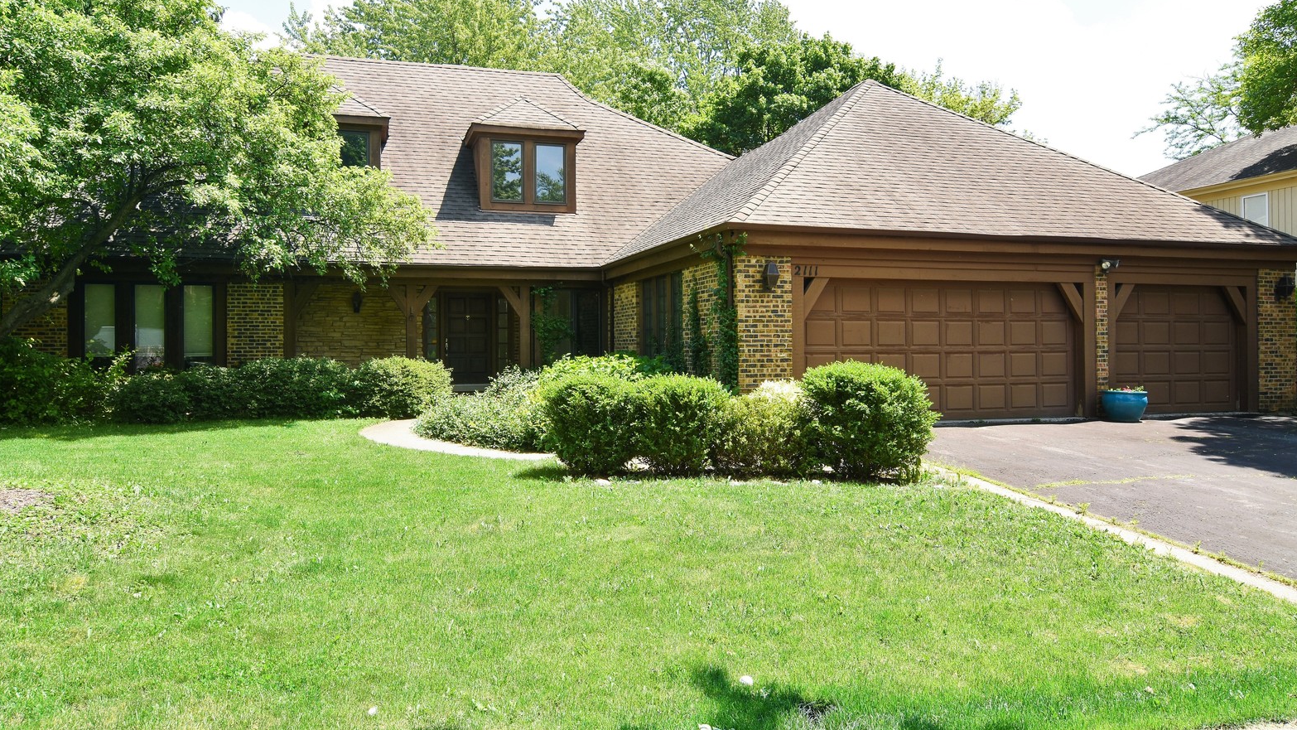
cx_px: 636
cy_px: 285
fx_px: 894
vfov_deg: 44.1
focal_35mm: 26
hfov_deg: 71.9
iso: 200
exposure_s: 1/125
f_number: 8
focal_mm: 16
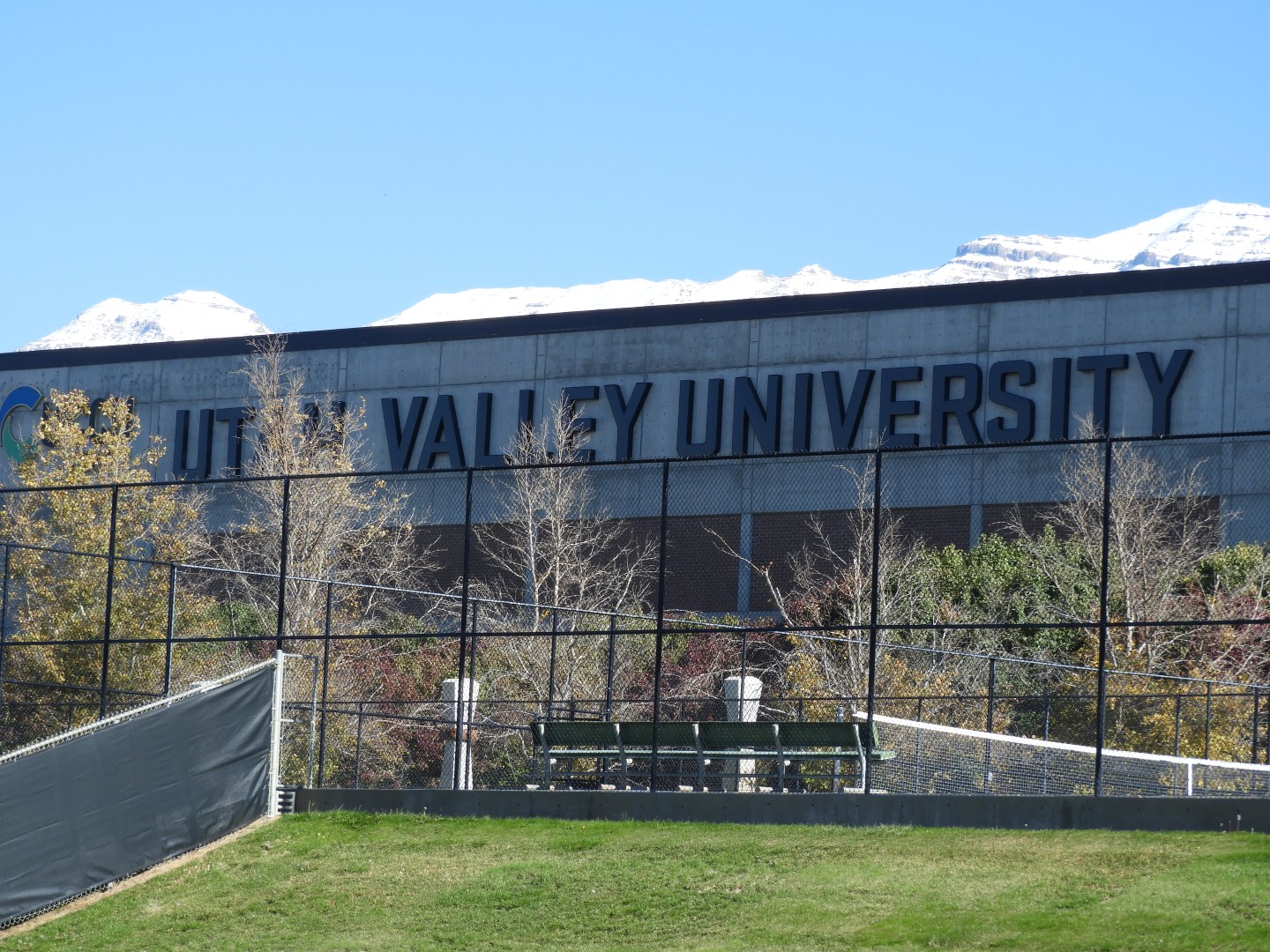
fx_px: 5503
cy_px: 476
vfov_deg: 9.9
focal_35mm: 150
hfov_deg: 13.2
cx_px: 635
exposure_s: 1/400
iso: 100
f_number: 5.2
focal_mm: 26.9
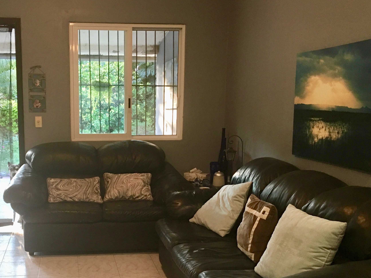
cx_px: 122
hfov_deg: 41.5
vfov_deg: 31.9
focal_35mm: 45
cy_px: 187
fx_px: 482
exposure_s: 1/15
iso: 64
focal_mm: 4.15
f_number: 2.2
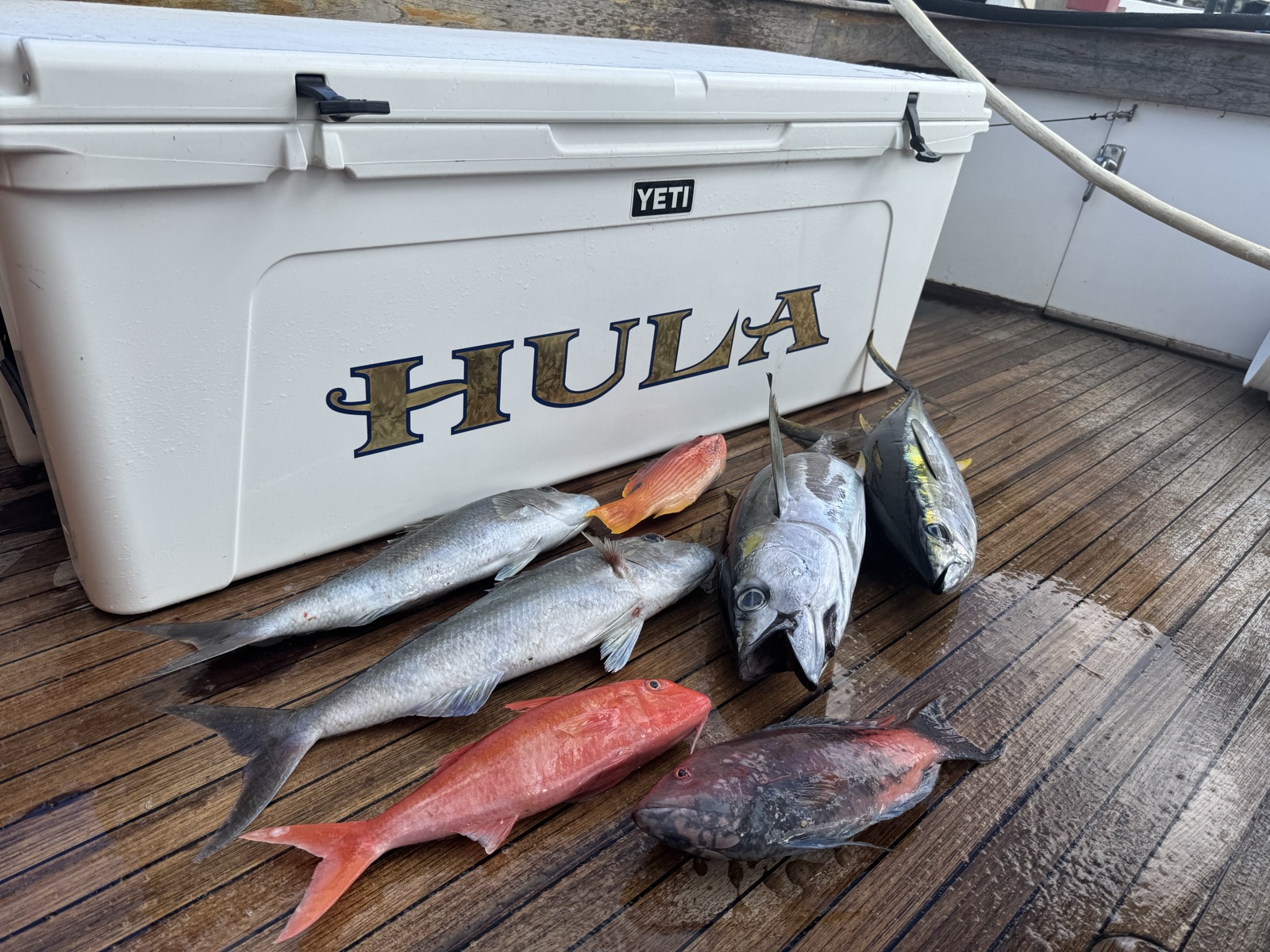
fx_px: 881
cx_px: 635
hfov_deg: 71.6
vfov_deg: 56.8
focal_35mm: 24
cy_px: 476
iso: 80
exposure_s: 1/1366
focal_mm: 6.86
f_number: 1.78
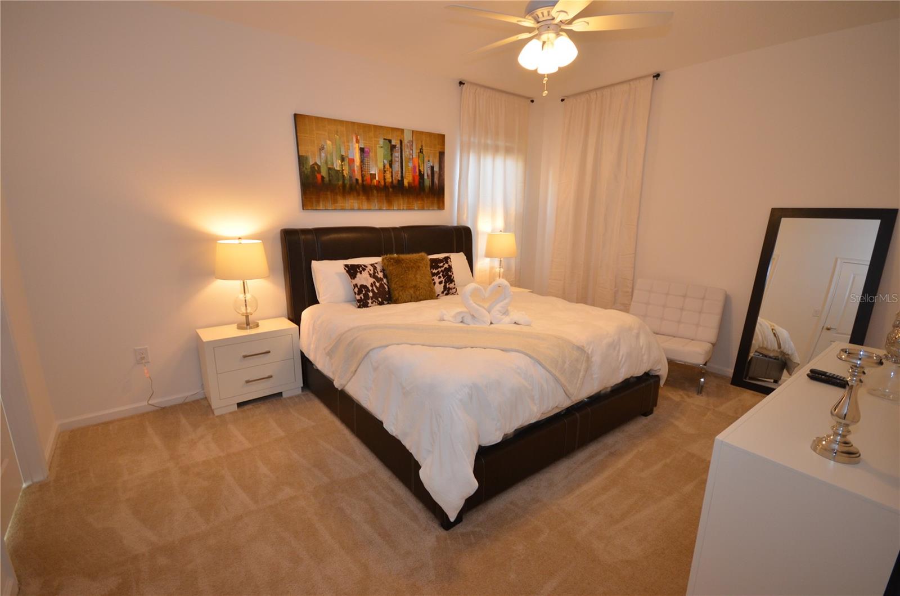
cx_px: 450
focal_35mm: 16
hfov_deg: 95.1
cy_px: 298
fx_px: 412
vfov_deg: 71.8
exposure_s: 1/60
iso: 560
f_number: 4.2
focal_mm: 11
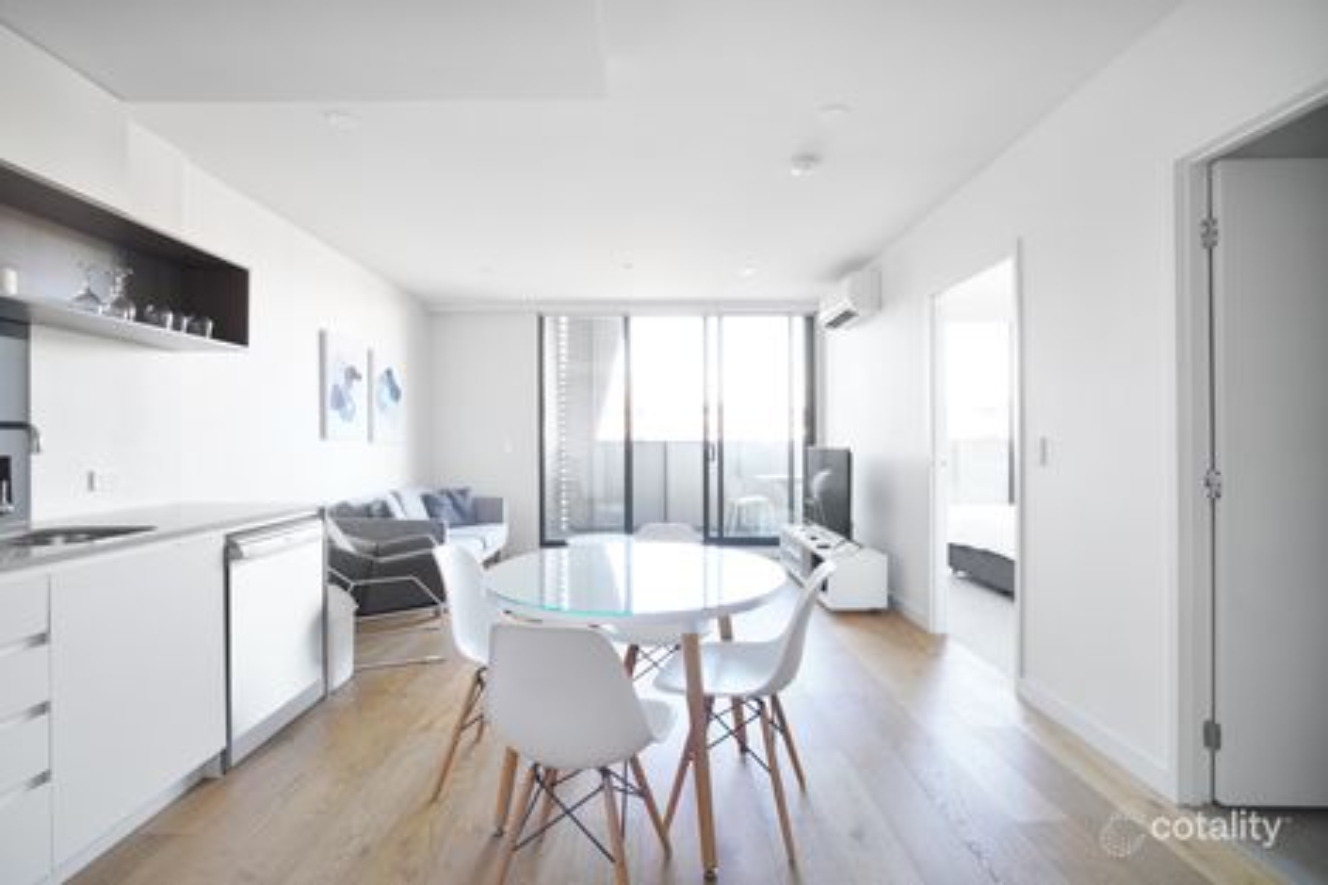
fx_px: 553
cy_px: 442
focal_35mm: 15
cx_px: 664
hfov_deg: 100.4
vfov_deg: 77.3
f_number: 10
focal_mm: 15
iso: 320
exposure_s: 1/3
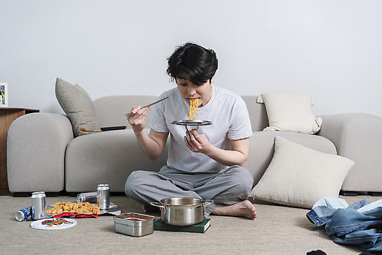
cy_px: 126
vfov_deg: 32.6
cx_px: 188
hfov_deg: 47.4
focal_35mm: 41
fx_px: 435
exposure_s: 1/125
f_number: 4
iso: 200
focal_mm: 40
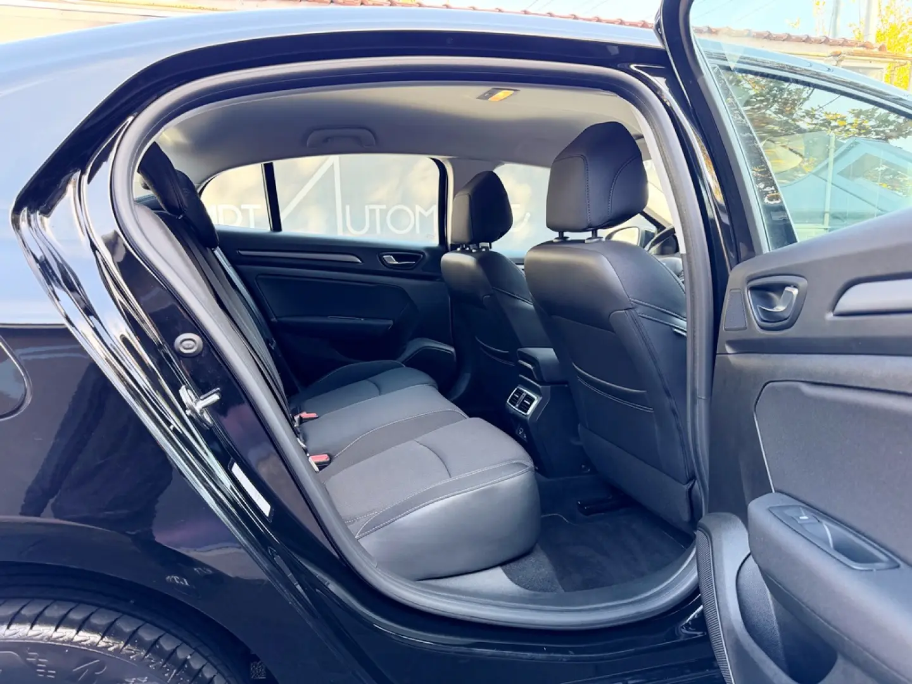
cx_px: 456
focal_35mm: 24
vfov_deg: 56.8
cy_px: 342
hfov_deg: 71.6
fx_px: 632
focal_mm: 6.76
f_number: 1.78
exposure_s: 1/121
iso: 200
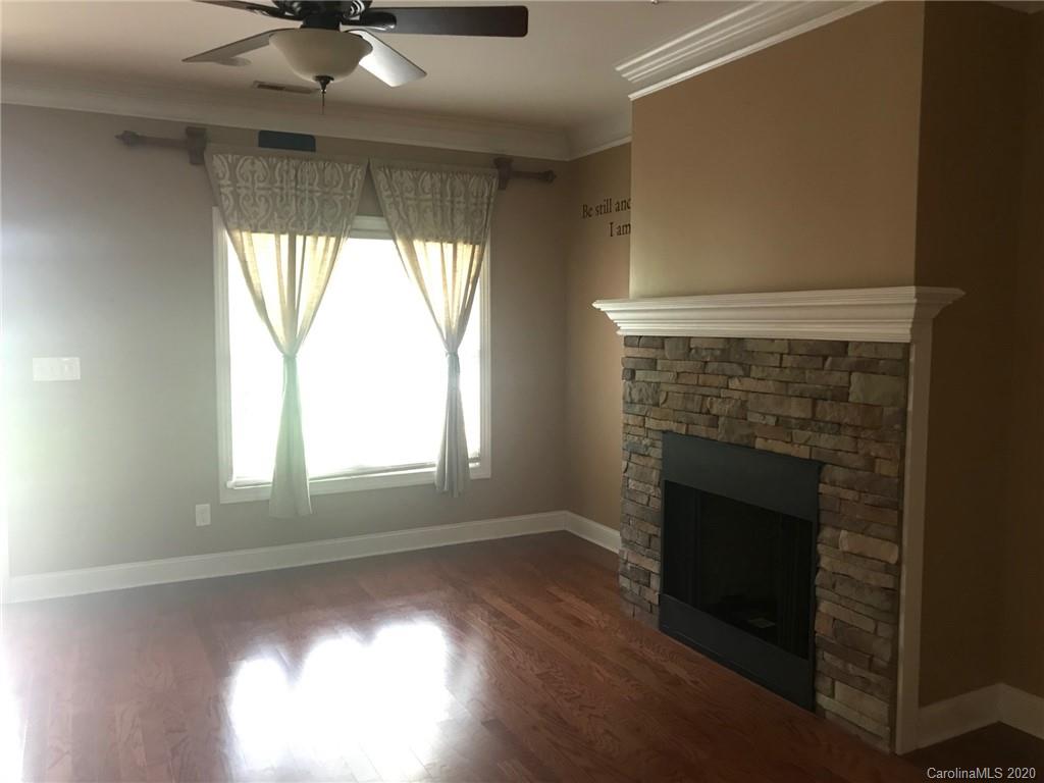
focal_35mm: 28
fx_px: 844
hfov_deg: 63.4
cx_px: 522
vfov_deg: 49.7
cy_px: 392
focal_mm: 3.99
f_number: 1.8
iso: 50
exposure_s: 1/15
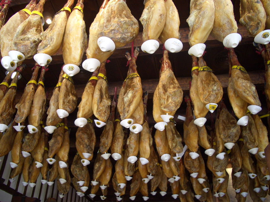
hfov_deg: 52.6
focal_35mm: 35
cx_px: 135
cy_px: 101
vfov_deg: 40.7
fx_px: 273
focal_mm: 5.8
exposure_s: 1/60
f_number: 2.6
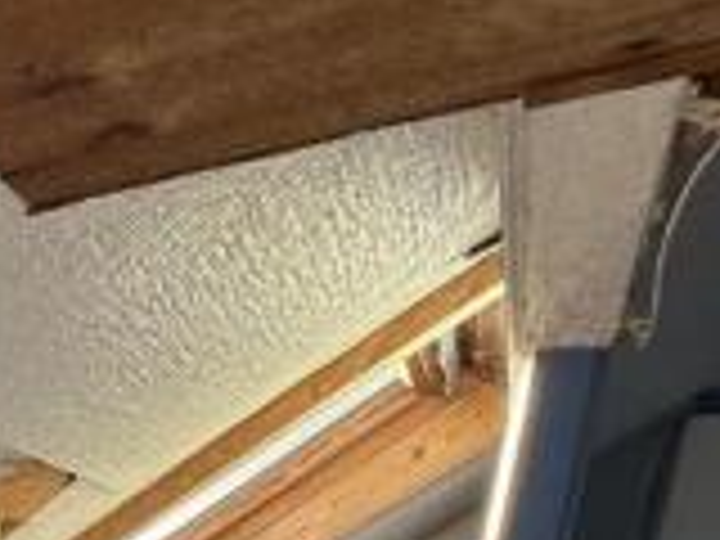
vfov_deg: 22.1
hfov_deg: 27.4
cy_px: 866
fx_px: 1061
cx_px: -331
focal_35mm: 51
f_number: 2.2
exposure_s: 1/177
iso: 64
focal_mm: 2.22
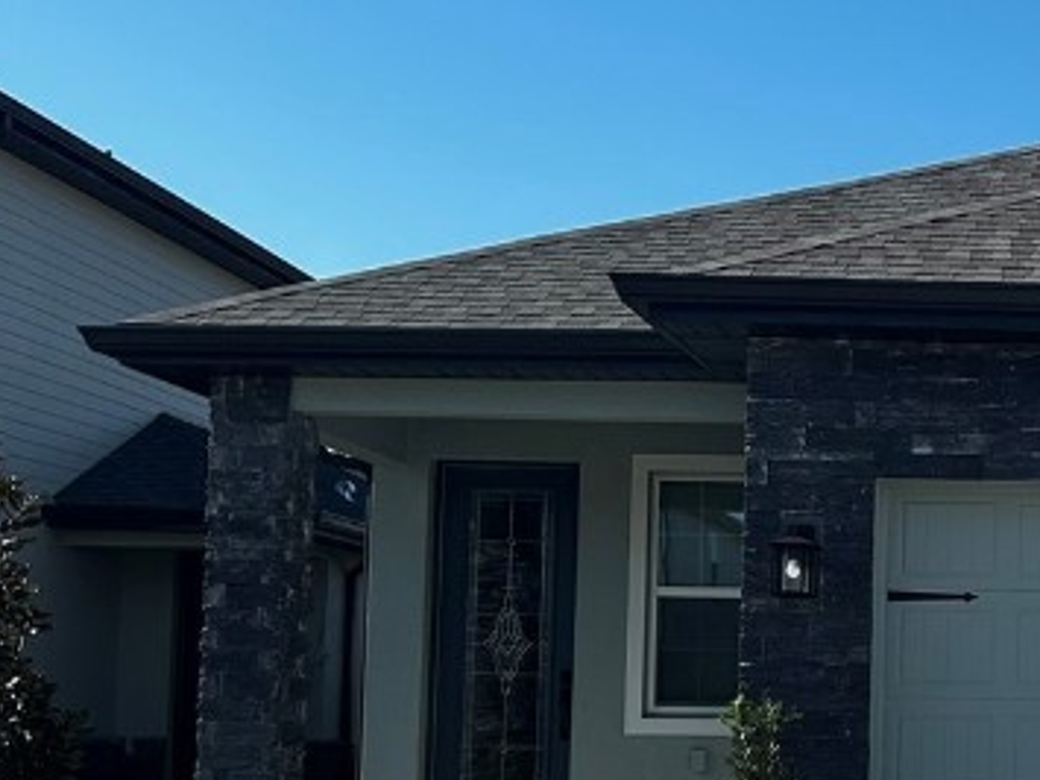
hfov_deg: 24.3
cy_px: 607
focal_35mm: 75
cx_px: 1134
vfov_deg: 19.5
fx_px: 2253
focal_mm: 5.7
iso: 50
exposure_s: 1/4115
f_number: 1.5
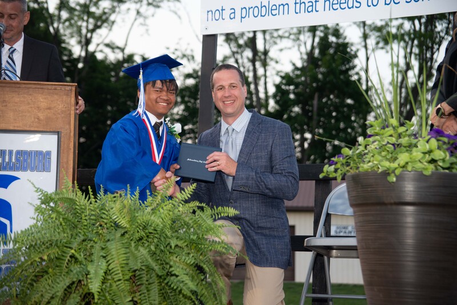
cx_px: 228
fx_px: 1244
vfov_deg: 14.0
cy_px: 152
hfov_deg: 20.8
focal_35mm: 98
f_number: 7.1
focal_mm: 98
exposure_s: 1/80
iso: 800
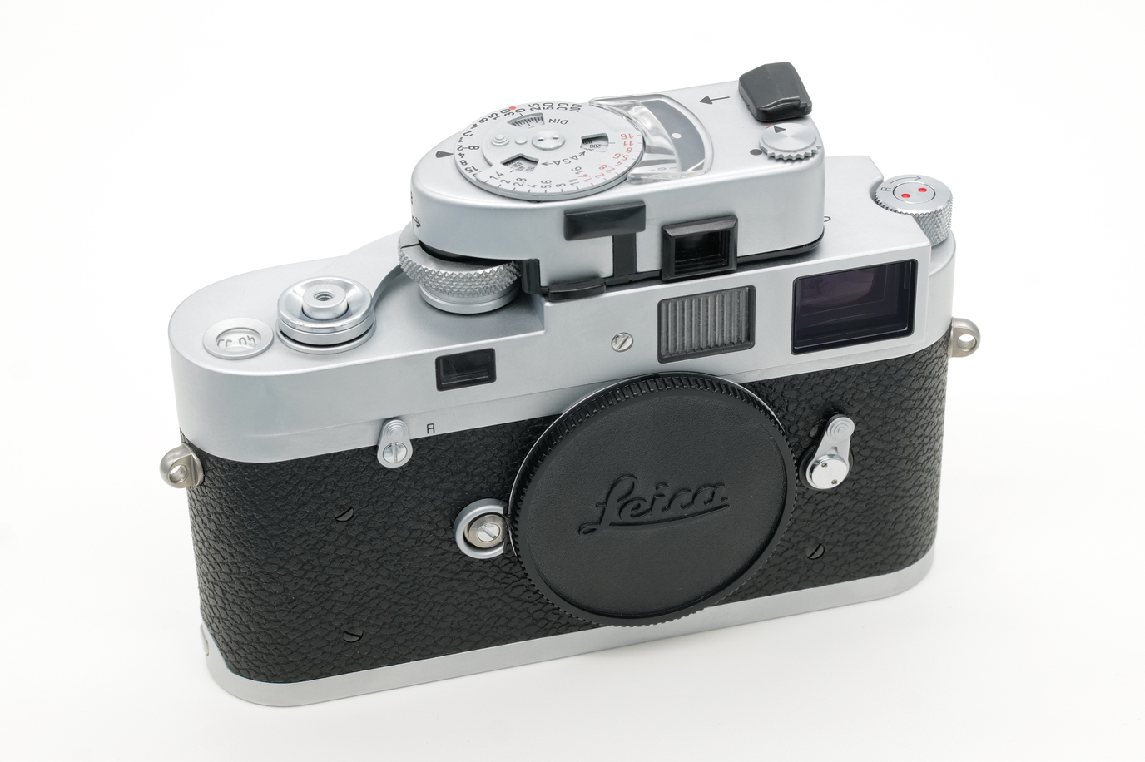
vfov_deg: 15.0
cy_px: 381
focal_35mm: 91
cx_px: 572
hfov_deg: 22.4
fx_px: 2893
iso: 800
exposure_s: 1/50
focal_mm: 60
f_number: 11
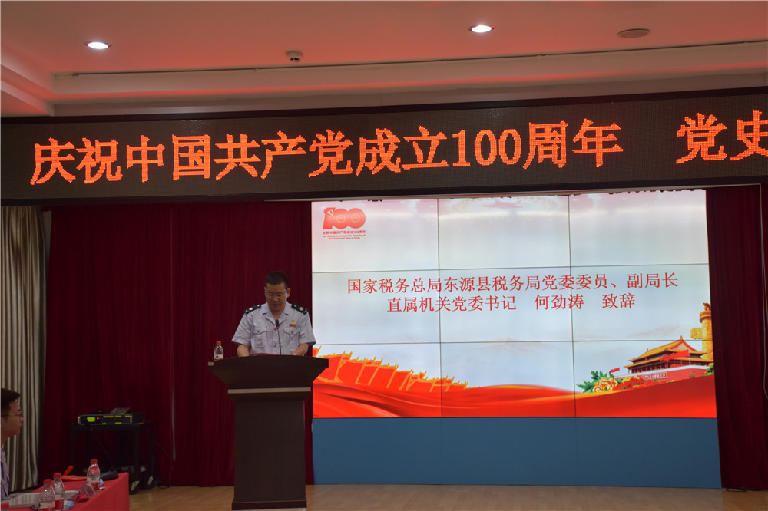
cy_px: 256
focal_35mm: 52
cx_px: 384
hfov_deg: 37.9
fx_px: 1120
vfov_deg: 25.7
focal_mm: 35
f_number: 4.2
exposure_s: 1/160
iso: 1000
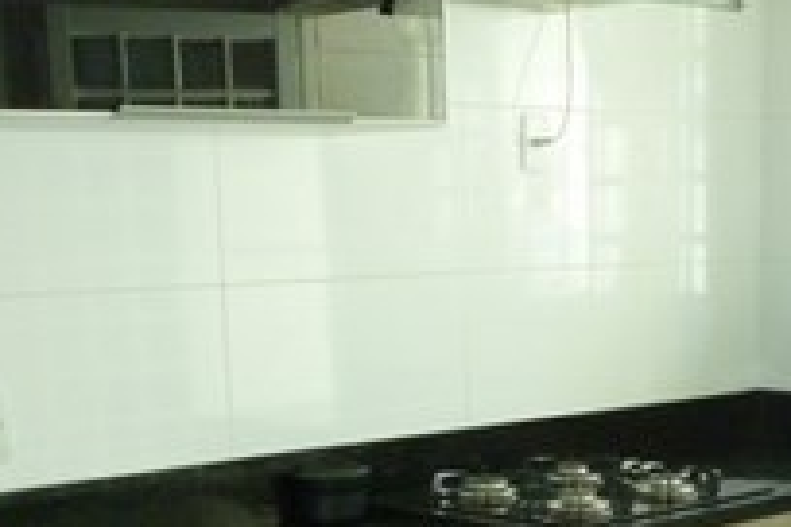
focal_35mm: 76
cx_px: 522
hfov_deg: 26.5
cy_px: 651
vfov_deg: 17.1
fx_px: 1670
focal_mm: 5
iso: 400
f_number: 3.1
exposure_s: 1/60
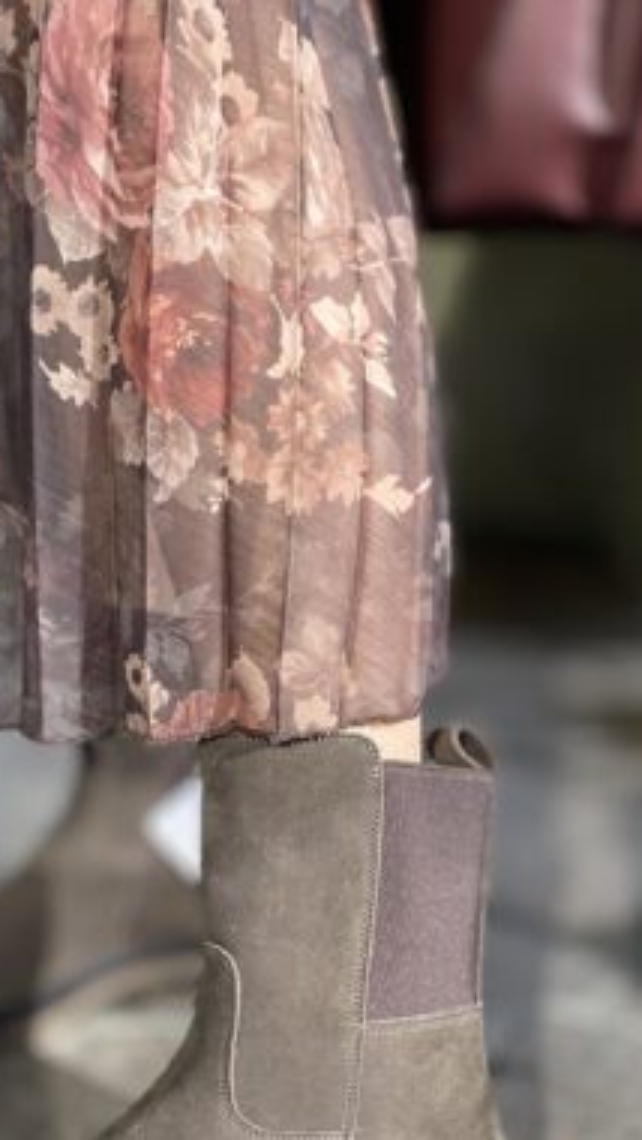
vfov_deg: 45.6
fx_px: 1300
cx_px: 220
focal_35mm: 43
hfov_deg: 27.6
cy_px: 862
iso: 32
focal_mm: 4.25
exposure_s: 1/752
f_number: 1.8
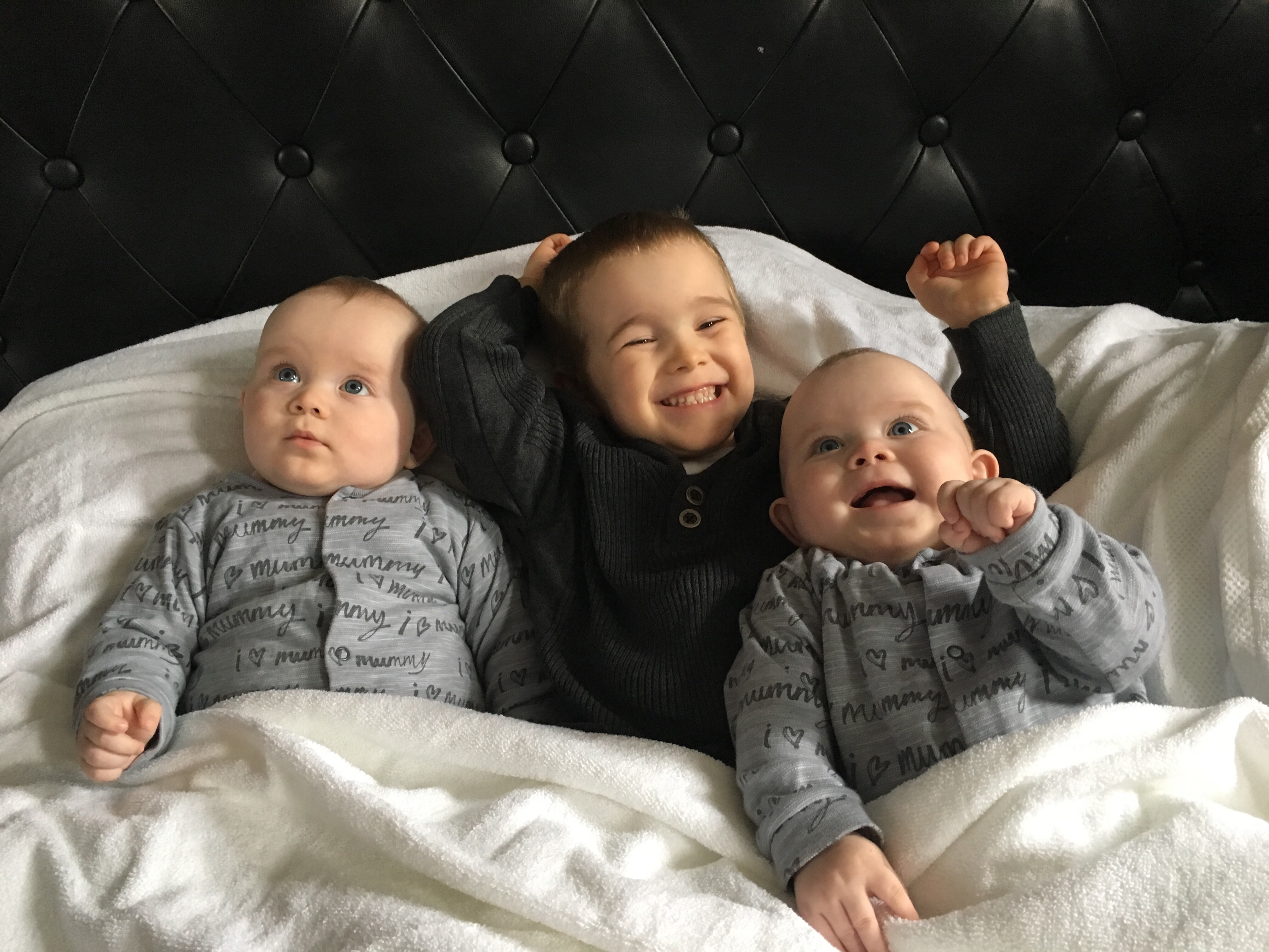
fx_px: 1063
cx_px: 634
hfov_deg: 61.7
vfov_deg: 48.2
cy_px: 476
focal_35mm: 29
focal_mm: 4.15
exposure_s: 1/33
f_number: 2.2
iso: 200
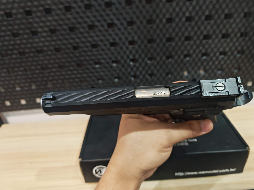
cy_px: 95
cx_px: 127
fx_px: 176
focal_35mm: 24
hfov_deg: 71.6
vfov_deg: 56.8
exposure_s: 1/67
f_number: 2
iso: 500
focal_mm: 6.83
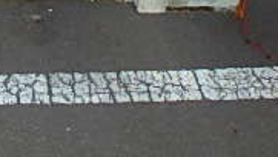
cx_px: -9
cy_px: -151
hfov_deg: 24.8
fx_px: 597
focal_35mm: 81
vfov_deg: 13.1
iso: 125
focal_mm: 3.7
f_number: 3.5
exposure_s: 1/200
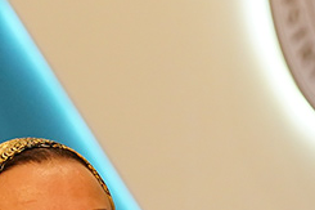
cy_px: 456
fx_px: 2877
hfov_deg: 6.3
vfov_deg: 4.1
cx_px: 181
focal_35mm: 329
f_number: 2.8
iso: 1250
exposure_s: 1/160
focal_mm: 42
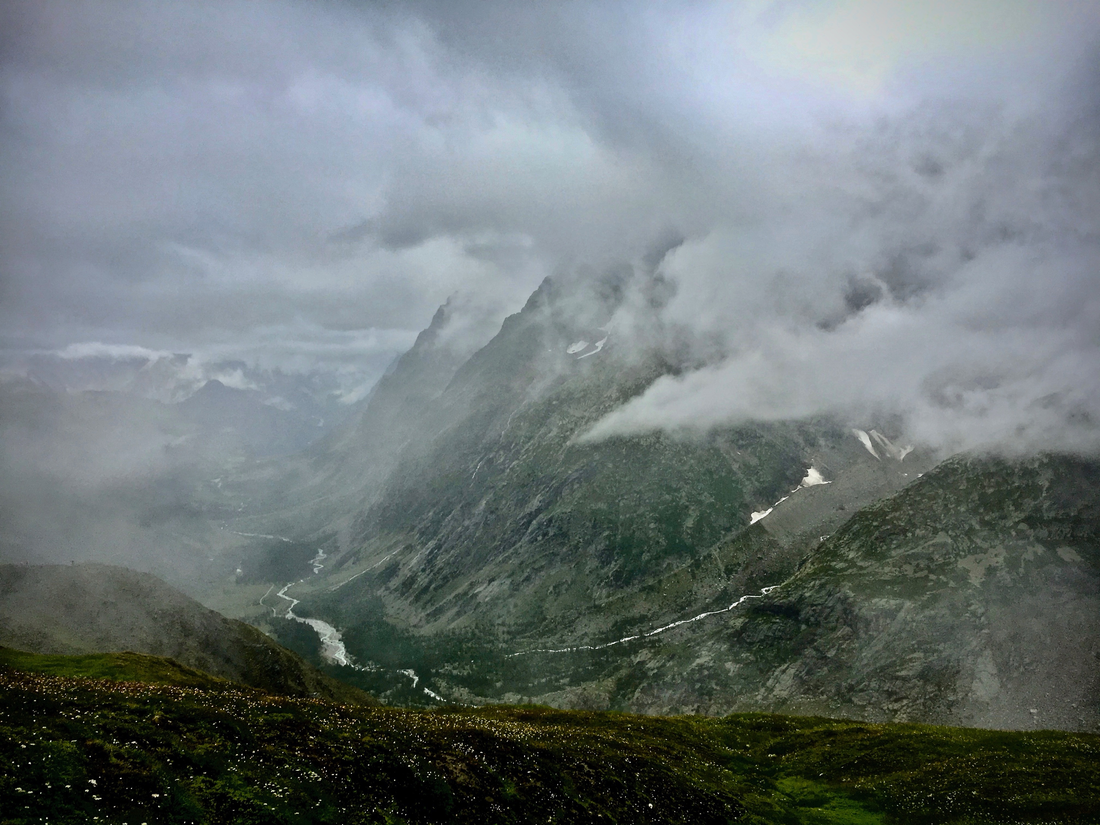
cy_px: 412
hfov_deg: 61.7
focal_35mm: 29
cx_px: 550
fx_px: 922
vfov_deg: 48.2
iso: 25
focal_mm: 4.15
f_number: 2.2
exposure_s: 1/845
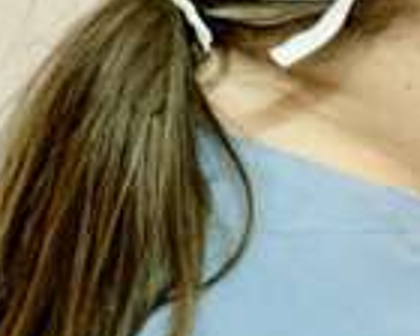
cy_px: 285
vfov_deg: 14.0
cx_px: 711
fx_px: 1355
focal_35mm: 109
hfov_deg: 15.6
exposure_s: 1/60
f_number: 1.8
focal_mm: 4.25
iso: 125
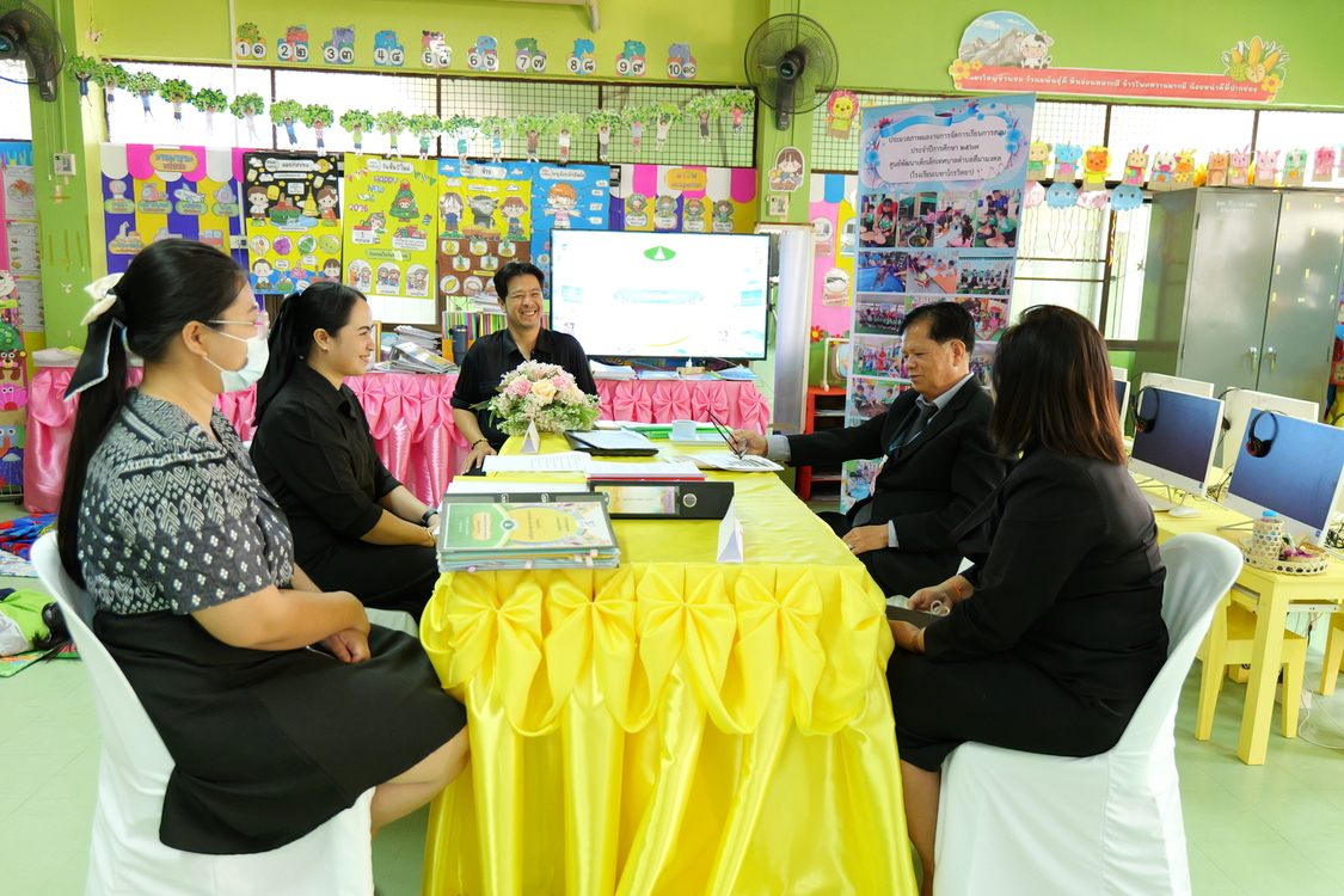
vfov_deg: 49.6
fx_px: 971
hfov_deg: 69.4
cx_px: 672
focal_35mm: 26
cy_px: 448
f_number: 3.9
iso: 6400
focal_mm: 26
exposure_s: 1/100
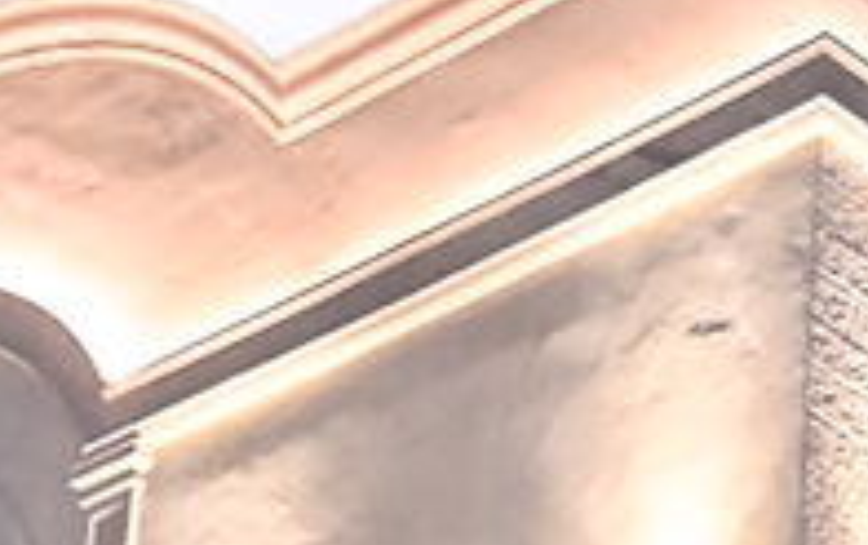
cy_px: 837
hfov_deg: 7.4
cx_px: 1457
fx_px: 6537
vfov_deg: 4.7
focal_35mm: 276
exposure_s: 1/200
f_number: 8
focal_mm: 38
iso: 3200
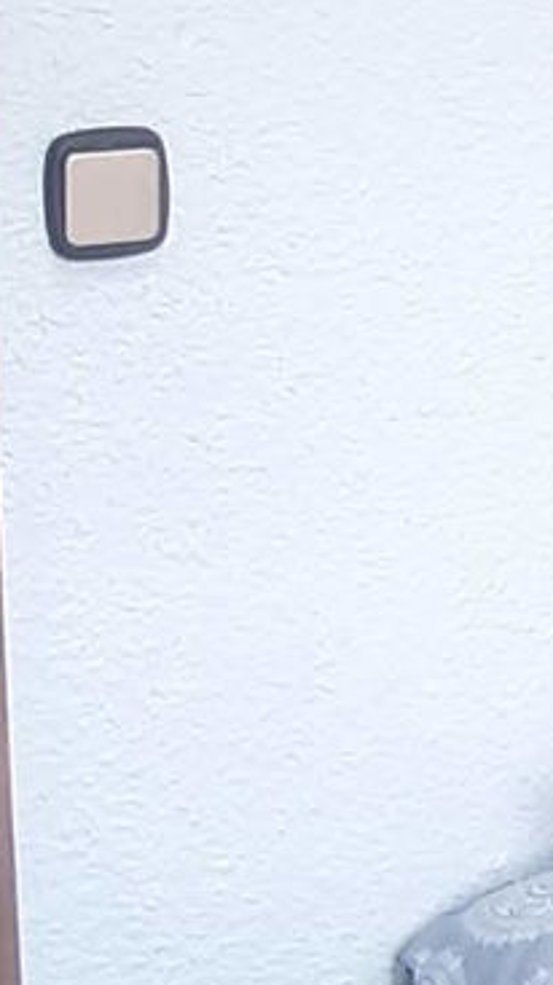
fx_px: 2977
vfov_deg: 18.3
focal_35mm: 114
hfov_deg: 10.0
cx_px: 1001
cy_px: -23
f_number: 2.4
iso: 100
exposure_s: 1/50
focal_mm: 1.87
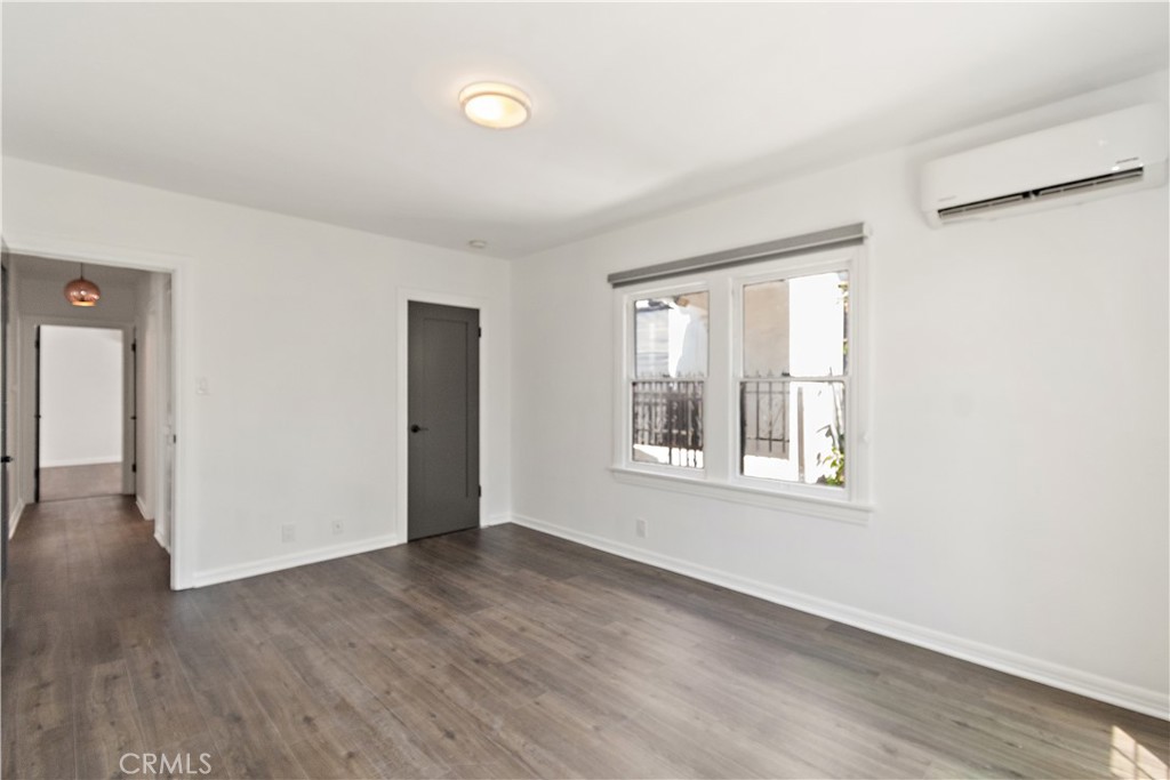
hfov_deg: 100.4
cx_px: 585
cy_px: 390
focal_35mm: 15
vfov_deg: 77.3
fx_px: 488
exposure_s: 1/100
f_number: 5.6
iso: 320
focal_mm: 10
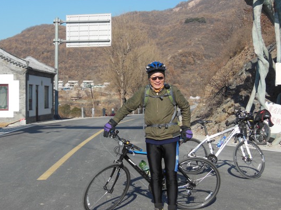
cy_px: 87
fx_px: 471
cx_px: 126
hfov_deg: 33.2
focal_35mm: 58
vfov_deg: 25.2
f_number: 4.4
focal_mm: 8
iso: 125
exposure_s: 1/800
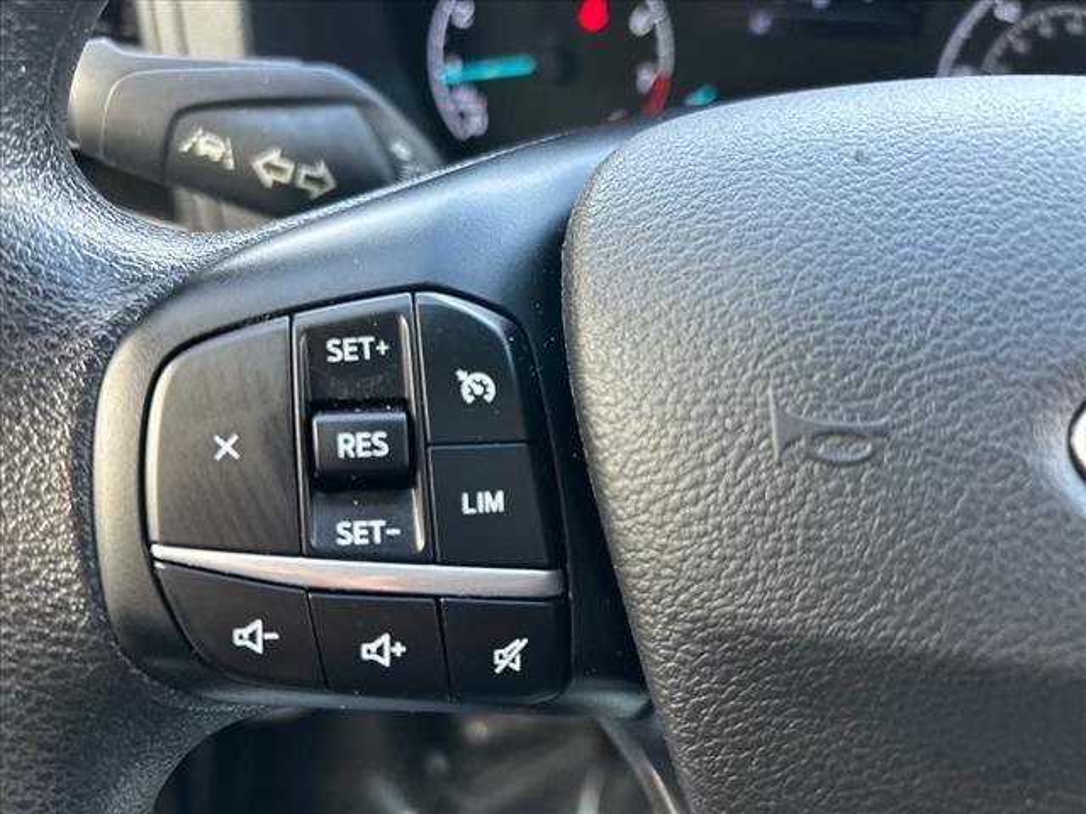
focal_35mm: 26
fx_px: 816
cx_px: 543
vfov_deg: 53.1
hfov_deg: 67.3
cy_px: 407
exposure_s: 1/75
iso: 125
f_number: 1.5
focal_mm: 5.7
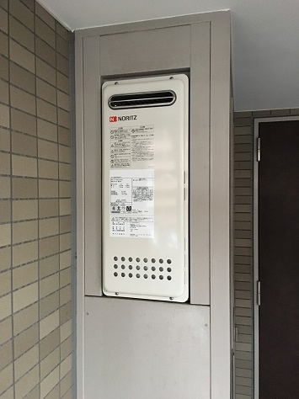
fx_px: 334
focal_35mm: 29
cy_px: 200
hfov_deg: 48.2
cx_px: 150
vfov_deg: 61.7
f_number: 2.2
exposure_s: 1/15
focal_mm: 4.15
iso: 250
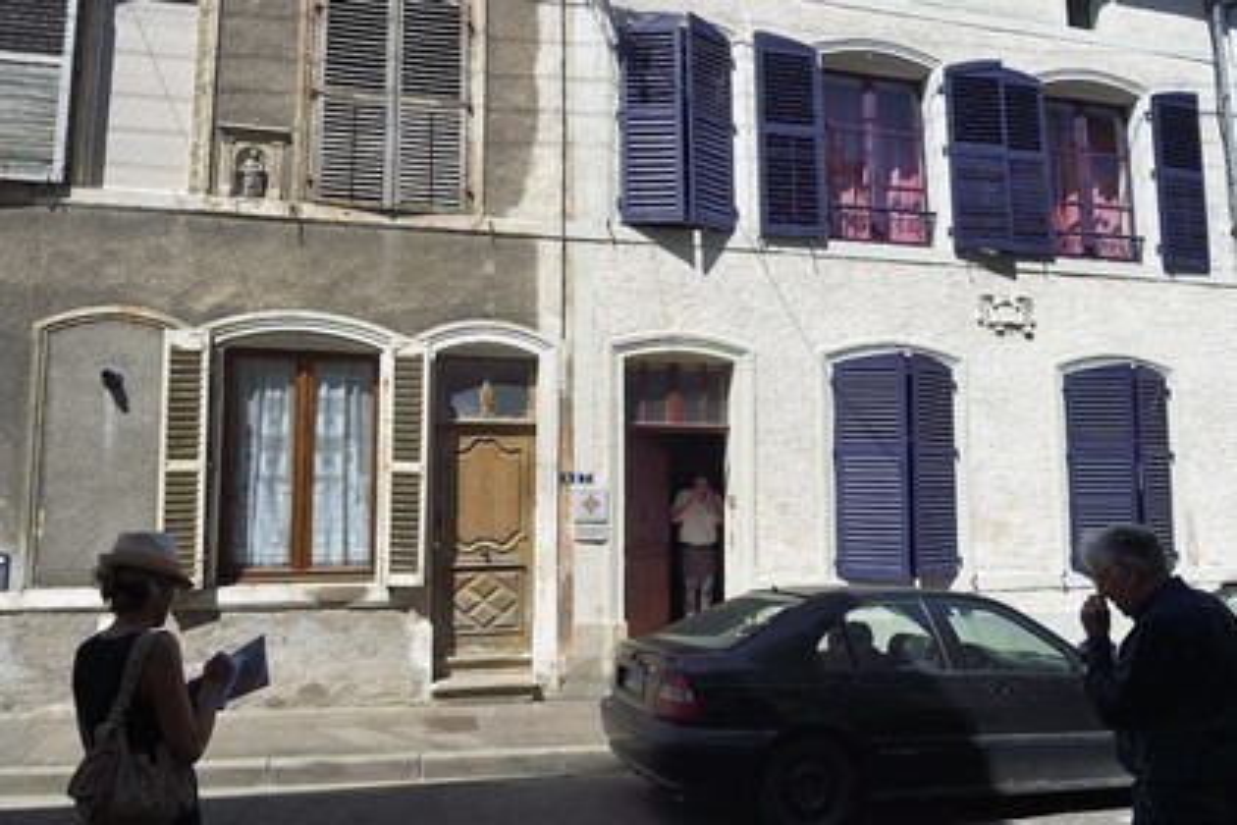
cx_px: 618
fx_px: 825
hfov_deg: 73.7
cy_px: 412
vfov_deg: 53.1
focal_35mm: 24
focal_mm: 24
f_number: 9
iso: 200
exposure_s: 1/500
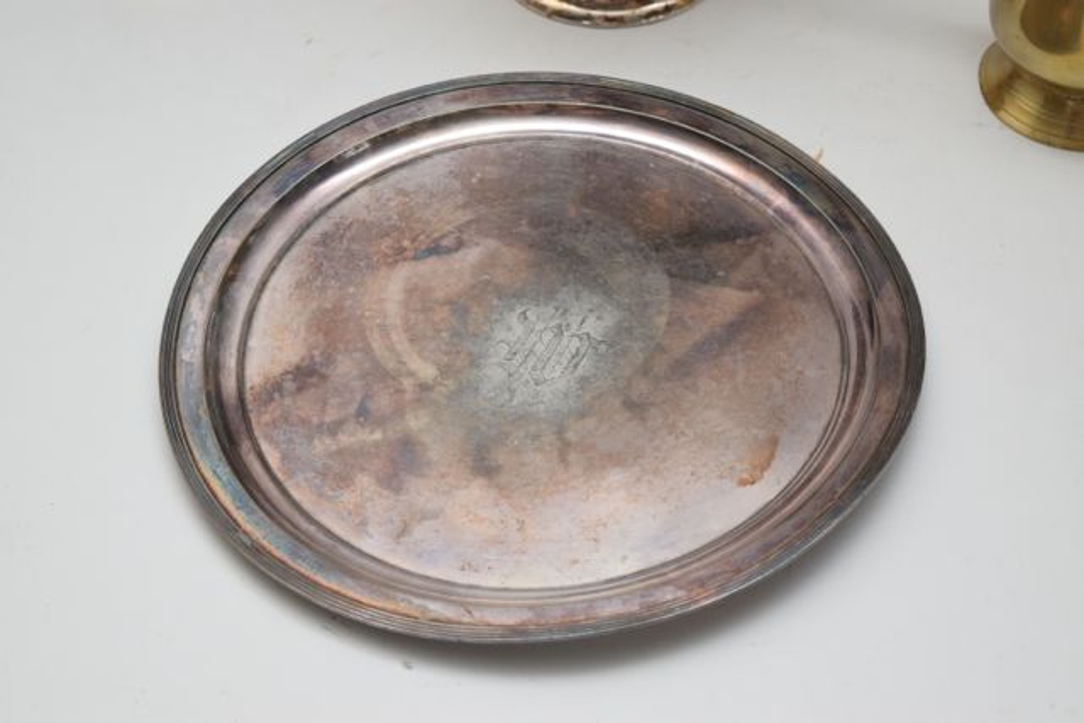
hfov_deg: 28.1
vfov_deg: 18.9
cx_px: 542
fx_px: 2168
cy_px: 362
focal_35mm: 72
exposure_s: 1/125
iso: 800
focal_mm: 48
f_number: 5.6
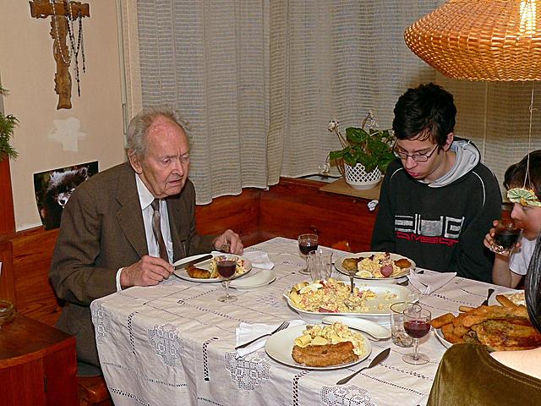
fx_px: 750
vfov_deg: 30.3
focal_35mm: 48
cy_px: 203
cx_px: 270
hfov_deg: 39.7
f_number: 4
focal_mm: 7.9
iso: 100
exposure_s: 1/60
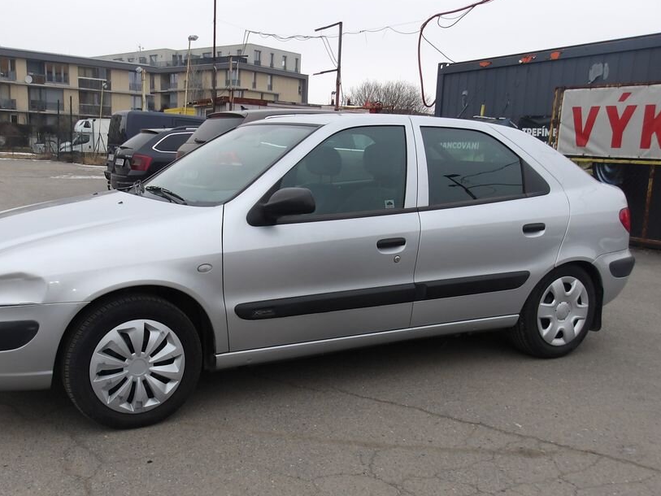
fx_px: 649
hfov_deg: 53.6
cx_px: 272
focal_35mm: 34
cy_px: 288
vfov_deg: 41.7
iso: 100
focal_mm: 4.9
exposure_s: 1/135
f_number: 3
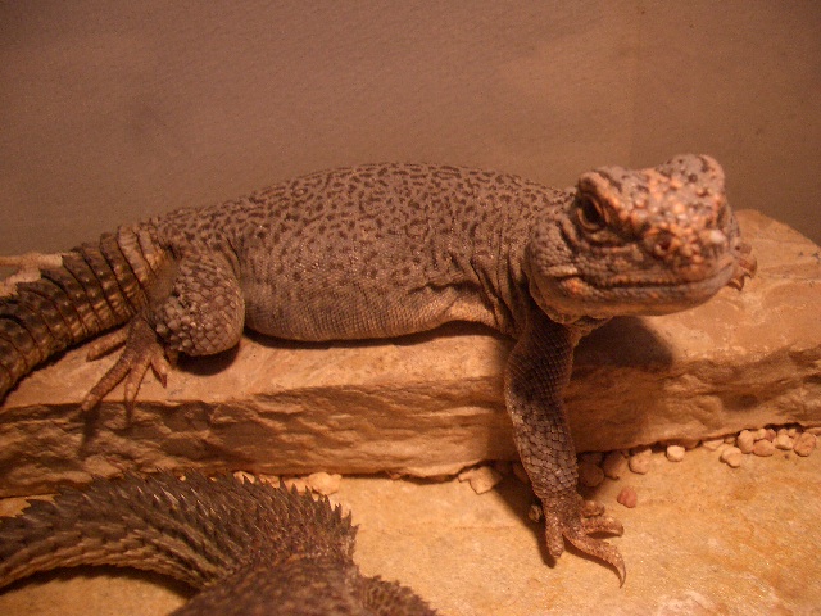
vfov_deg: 40.7
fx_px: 830
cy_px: 308
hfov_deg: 52.6
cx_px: 410
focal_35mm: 35
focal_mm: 5.8
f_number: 2.6
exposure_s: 1/80
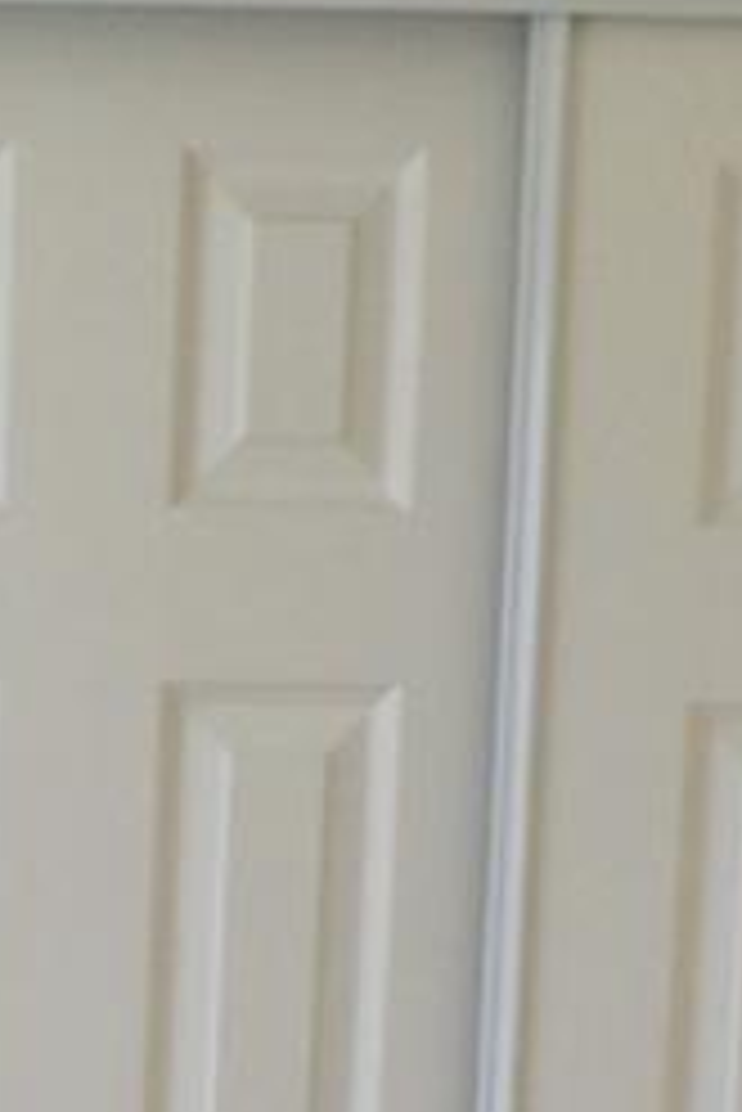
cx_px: -755
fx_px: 5186
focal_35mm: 168
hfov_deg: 7.8
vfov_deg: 10.7
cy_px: 2517
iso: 400
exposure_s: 1/100
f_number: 5
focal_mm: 18
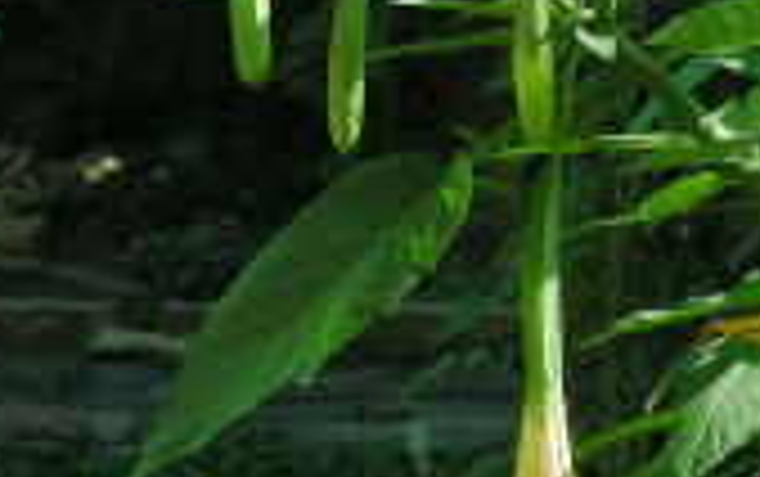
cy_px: 142
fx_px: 8086
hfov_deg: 5.4
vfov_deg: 3.4
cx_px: 805
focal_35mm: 390
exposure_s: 1/170
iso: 50
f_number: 3.5
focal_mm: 24.7
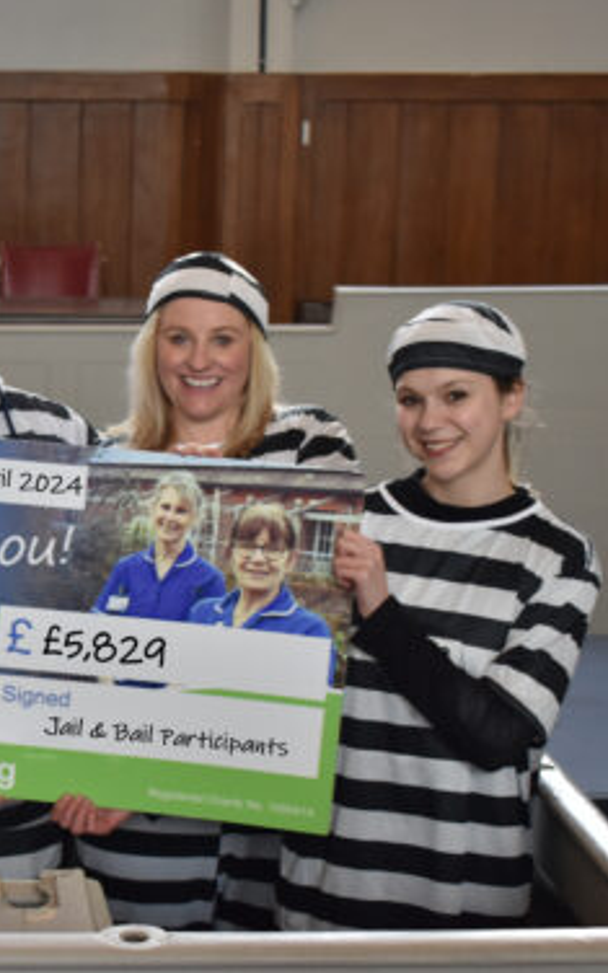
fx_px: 2333
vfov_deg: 23.6
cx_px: -54
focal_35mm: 88
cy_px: 484
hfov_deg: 14.5
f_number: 4.8
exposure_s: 1/60
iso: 720
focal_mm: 38
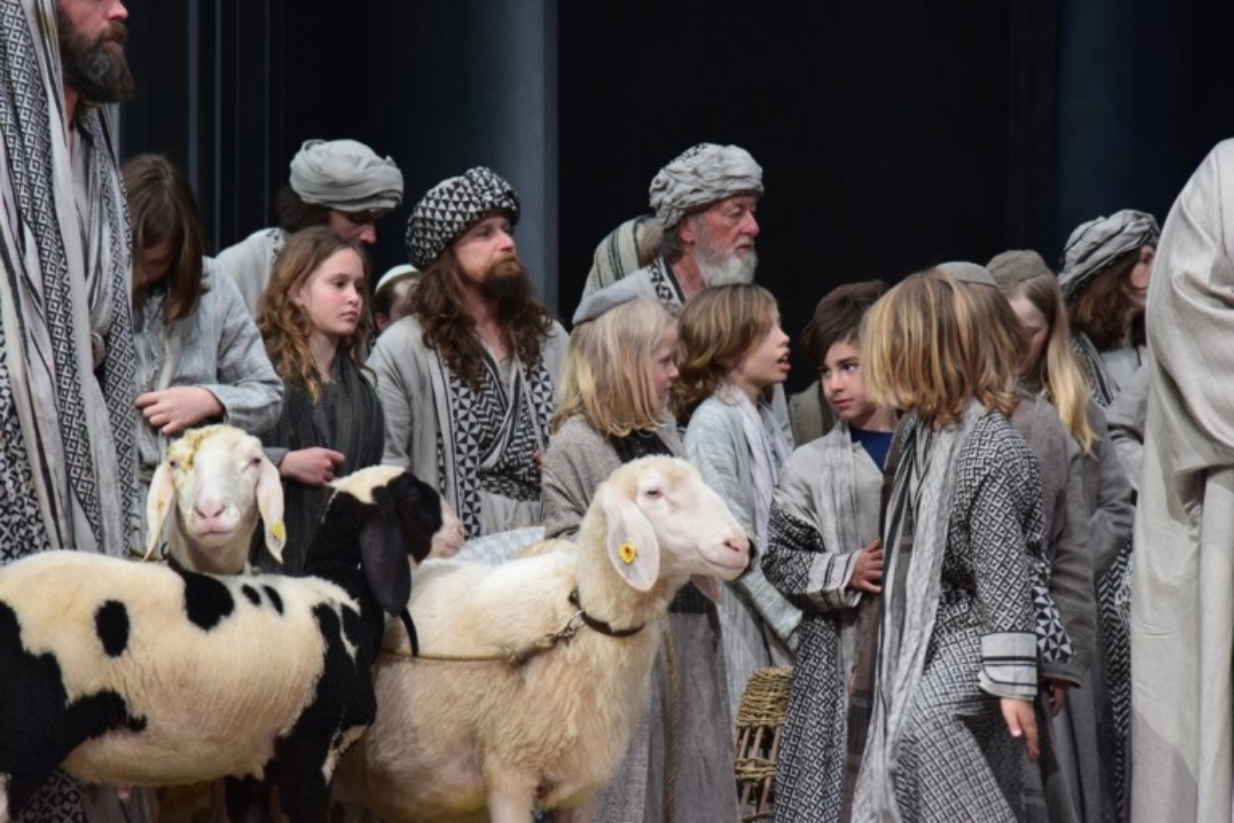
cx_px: 617
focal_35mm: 158
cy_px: 412
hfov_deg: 13.0
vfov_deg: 8.7
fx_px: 5398
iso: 1600
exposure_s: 1/125
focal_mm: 105
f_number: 9
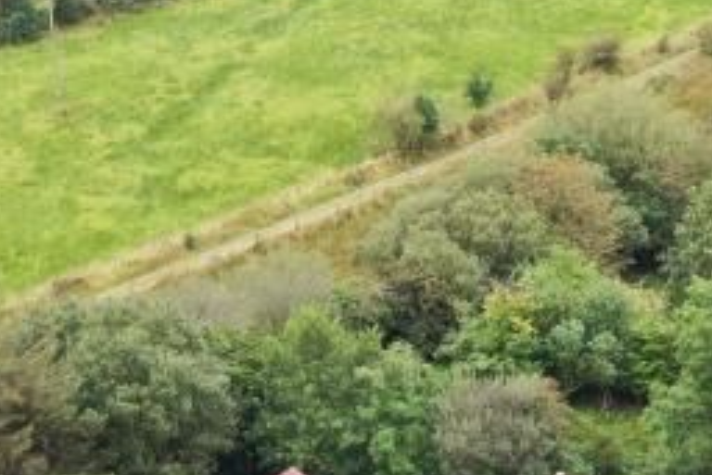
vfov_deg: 12.0
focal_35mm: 112
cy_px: 557
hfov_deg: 18.1
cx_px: 556
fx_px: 2216
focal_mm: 10.26
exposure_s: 1/100
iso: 100
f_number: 4
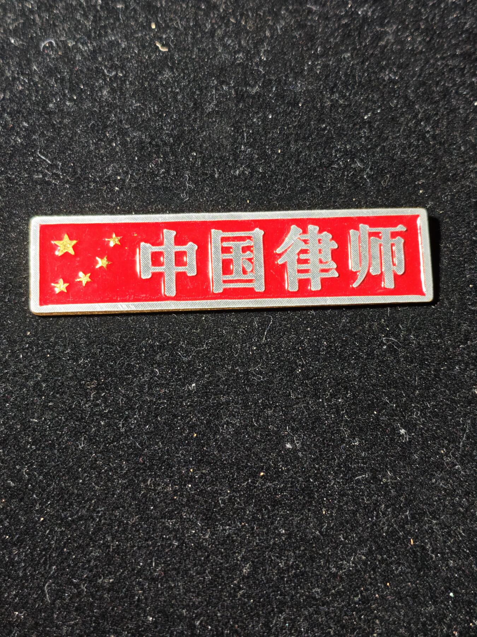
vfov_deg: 38.2
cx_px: 238
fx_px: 919
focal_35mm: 50
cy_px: 318
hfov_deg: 29.1
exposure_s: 1/98
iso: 64
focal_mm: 5.85
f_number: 1.63
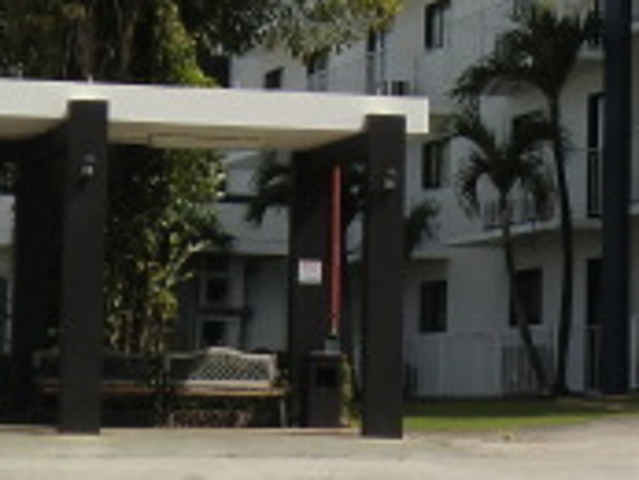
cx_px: 547
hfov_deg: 13.2
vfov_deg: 9.7
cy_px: -310
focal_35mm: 148
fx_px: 2734
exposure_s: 1/200
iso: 64
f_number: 8.8
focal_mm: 7.1
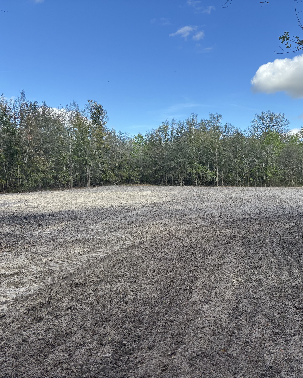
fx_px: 381
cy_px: 190
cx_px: 211
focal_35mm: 34
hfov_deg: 42.5
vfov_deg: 52.8
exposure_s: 1/1437
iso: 50
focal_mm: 5.96
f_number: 1.6
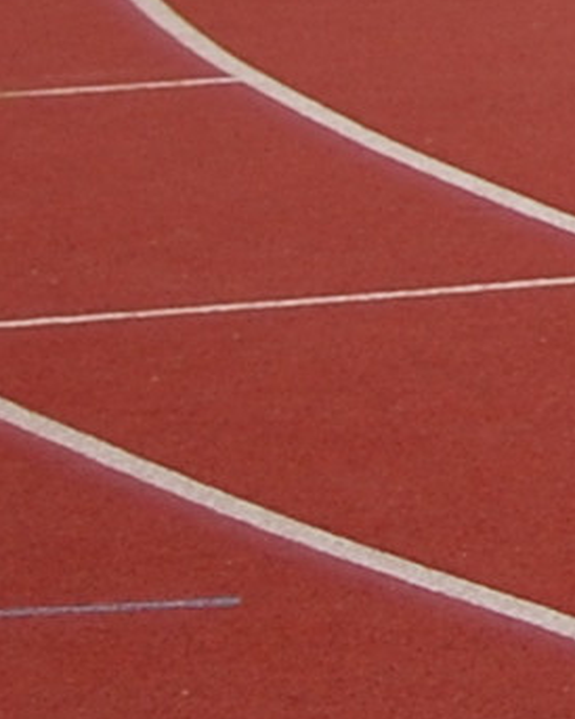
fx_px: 8942
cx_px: 2850
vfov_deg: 4.6
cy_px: -346
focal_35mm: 420
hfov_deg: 3.4
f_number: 4.5
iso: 250
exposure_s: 1/1000
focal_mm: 34
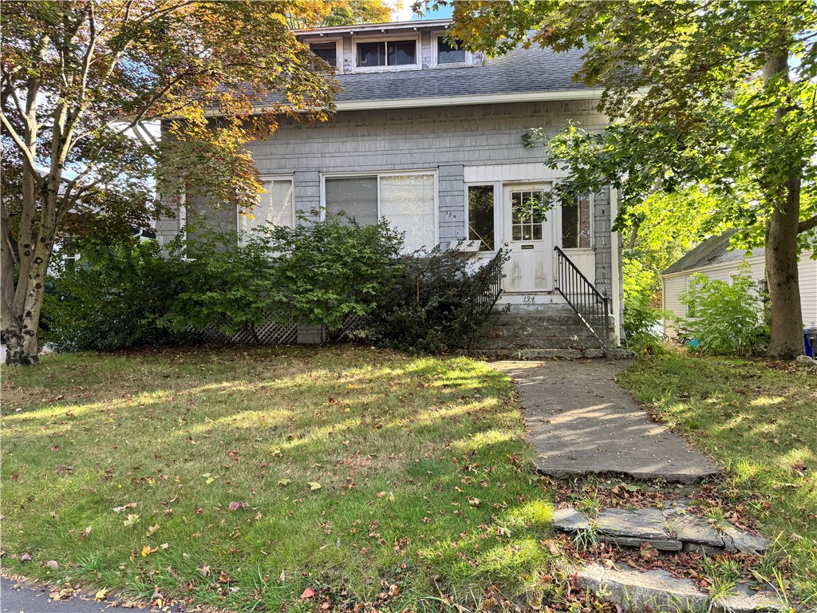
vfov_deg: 56.8
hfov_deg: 71.6
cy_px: 306
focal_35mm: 24
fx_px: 566
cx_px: 408
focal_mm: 6.76
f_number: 1.78
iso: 64
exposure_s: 1/270
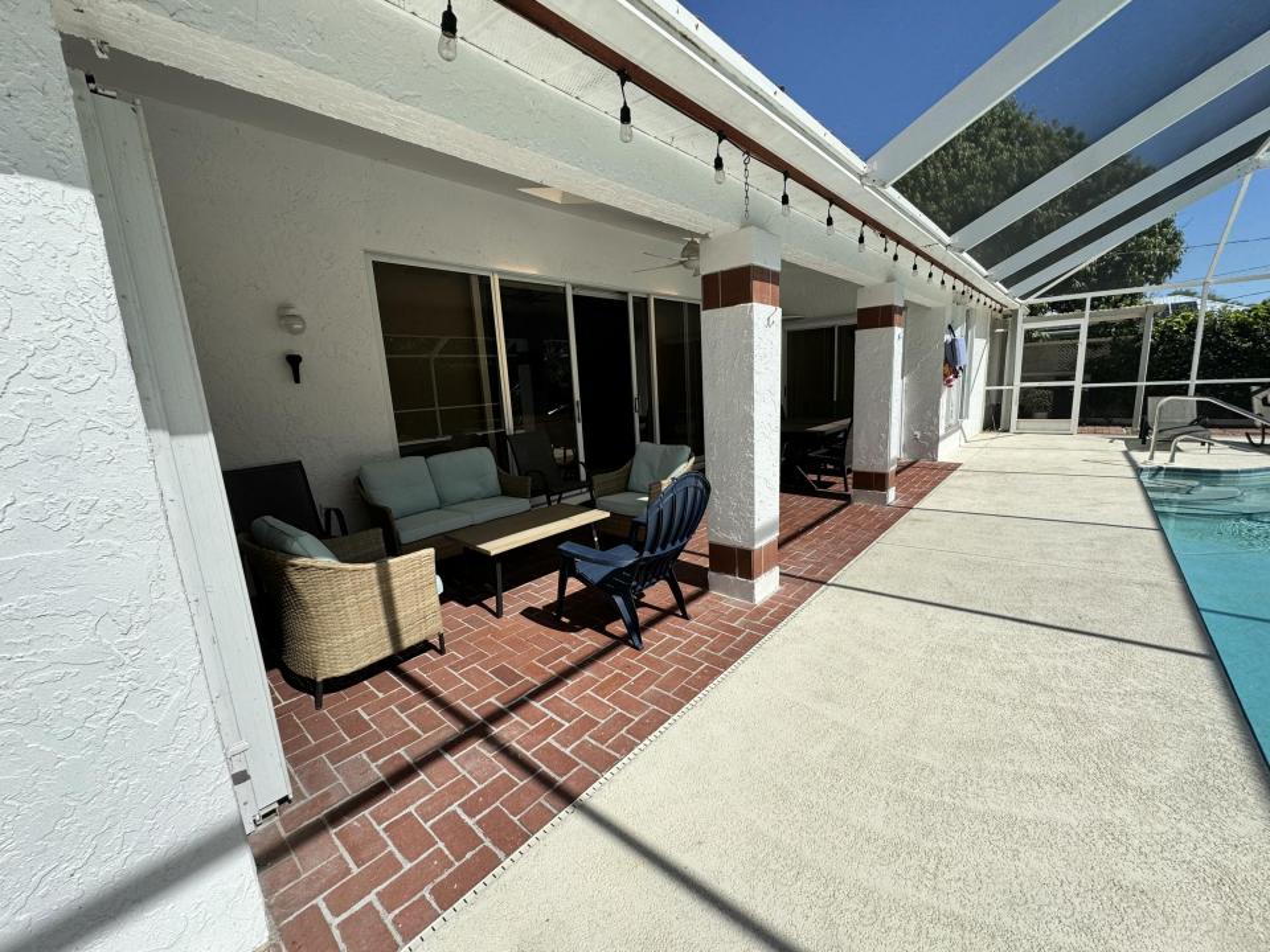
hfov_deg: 102.1
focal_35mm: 14
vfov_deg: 85.7
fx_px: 514
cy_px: 476
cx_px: 635
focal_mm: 2.22
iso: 50
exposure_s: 1/1143
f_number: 2.2
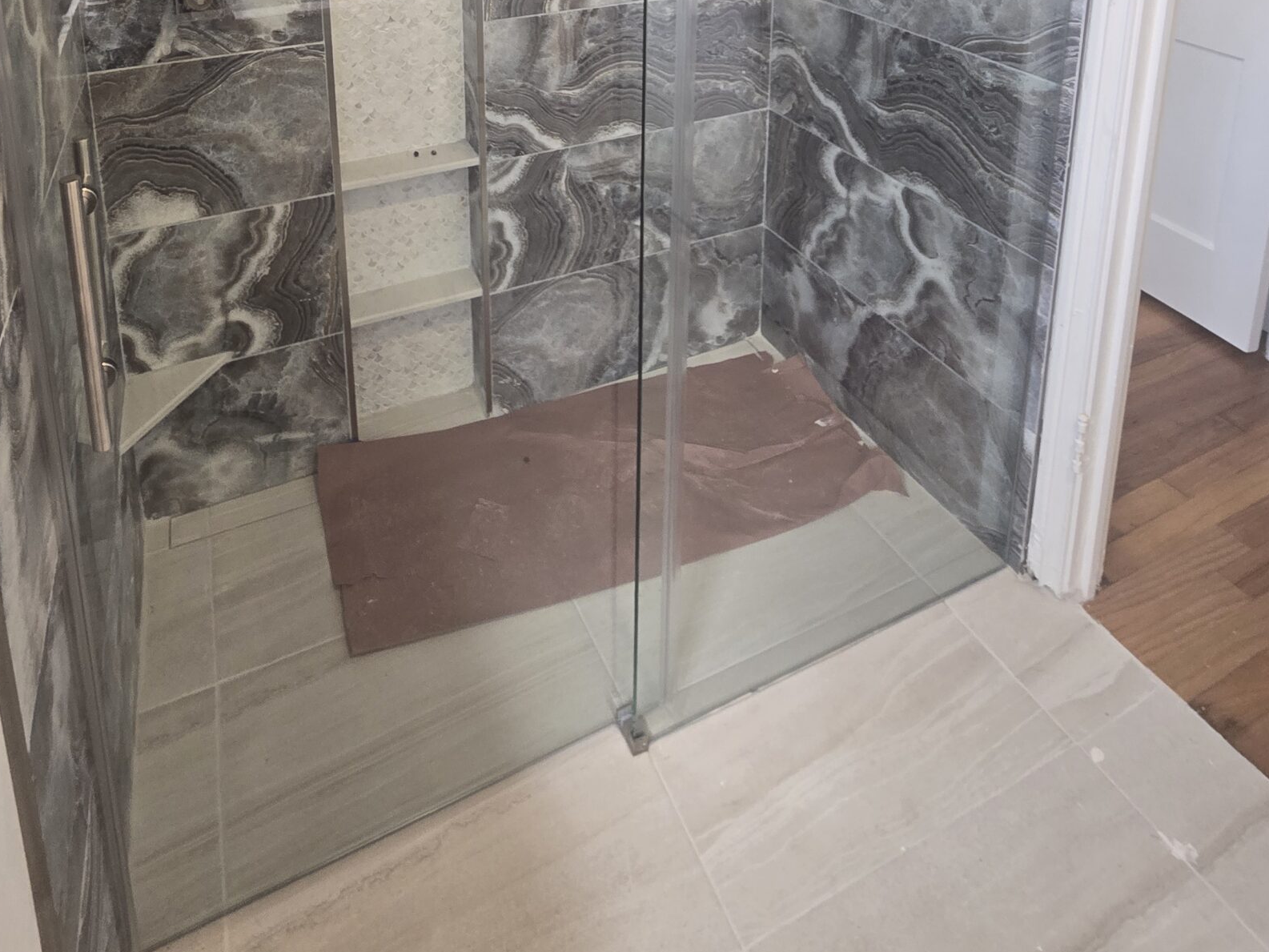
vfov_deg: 48.2
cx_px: 515
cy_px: -61
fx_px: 770
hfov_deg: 78.2
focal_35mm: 21
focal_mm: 2.2
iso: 125
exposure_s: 1/60
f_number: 2.2
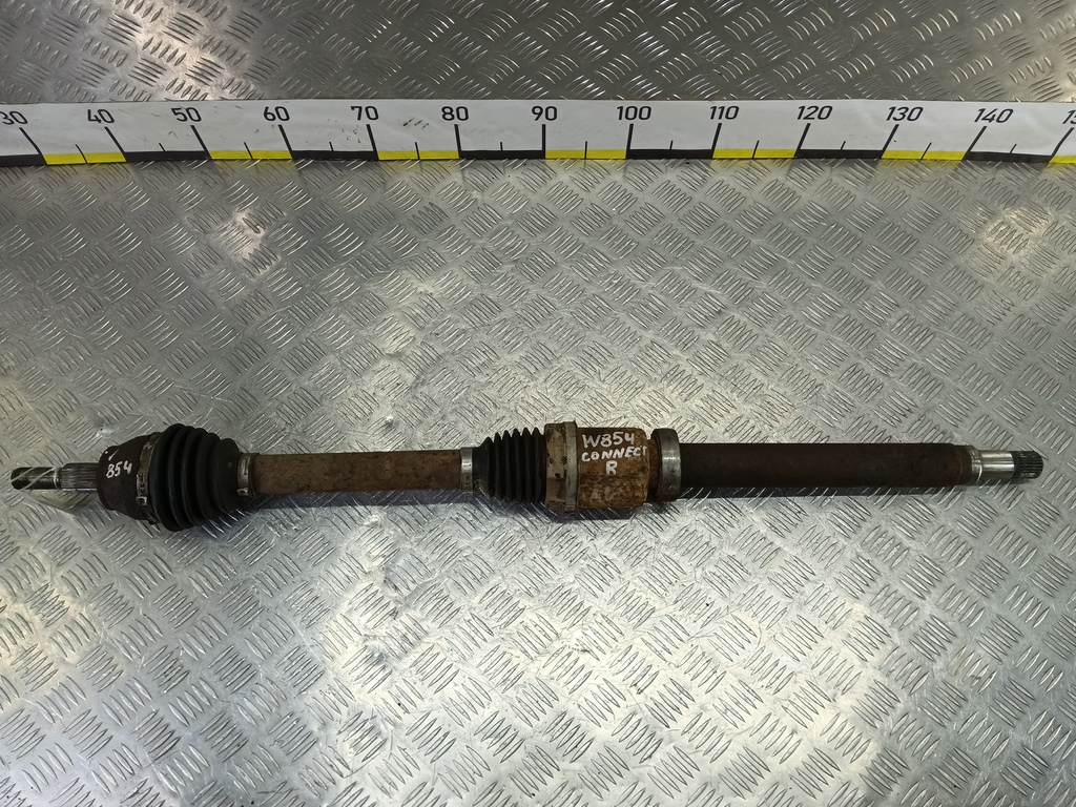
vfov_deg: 58.9
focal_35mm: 23
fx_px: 715
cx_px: 538
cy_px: 404
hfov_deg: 73.9
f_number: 1.6
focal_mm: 4.11
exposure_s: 1/100
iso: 143
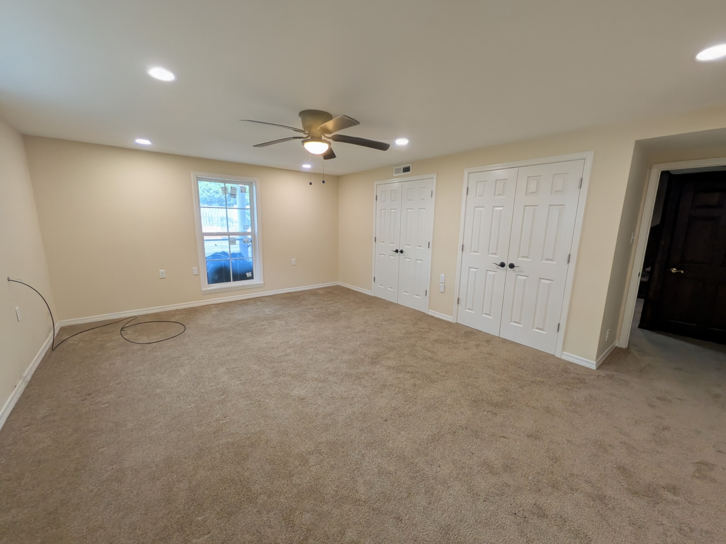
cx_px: 363
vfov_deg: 85.7
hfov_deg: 102.1
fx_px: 294
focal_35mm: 14
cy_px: 272
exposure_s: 1/120
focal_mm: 1.85
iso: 215
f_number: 2.2
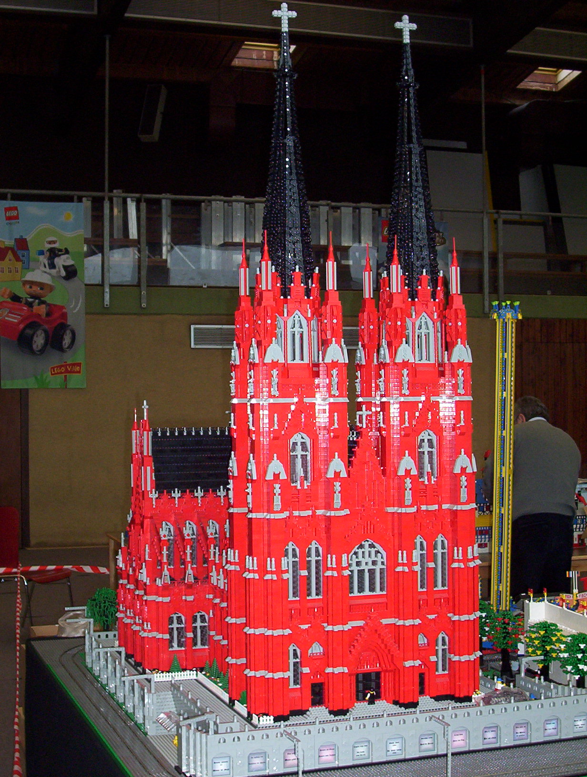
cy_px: 388
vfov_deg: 29.3
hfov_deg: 22.3
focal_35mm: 66
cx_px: 294
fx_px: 1486
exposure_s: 1/80.5
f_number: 3.26
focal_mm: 8.74
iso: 140
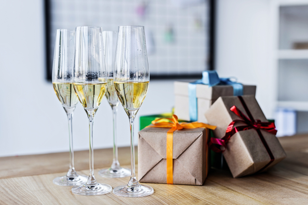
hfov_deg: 39.6
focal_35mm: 50
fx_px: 428
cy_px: 102
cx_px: 154
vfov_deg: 27.0
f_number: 2.8
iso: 250
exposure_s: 1/200
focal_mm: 50
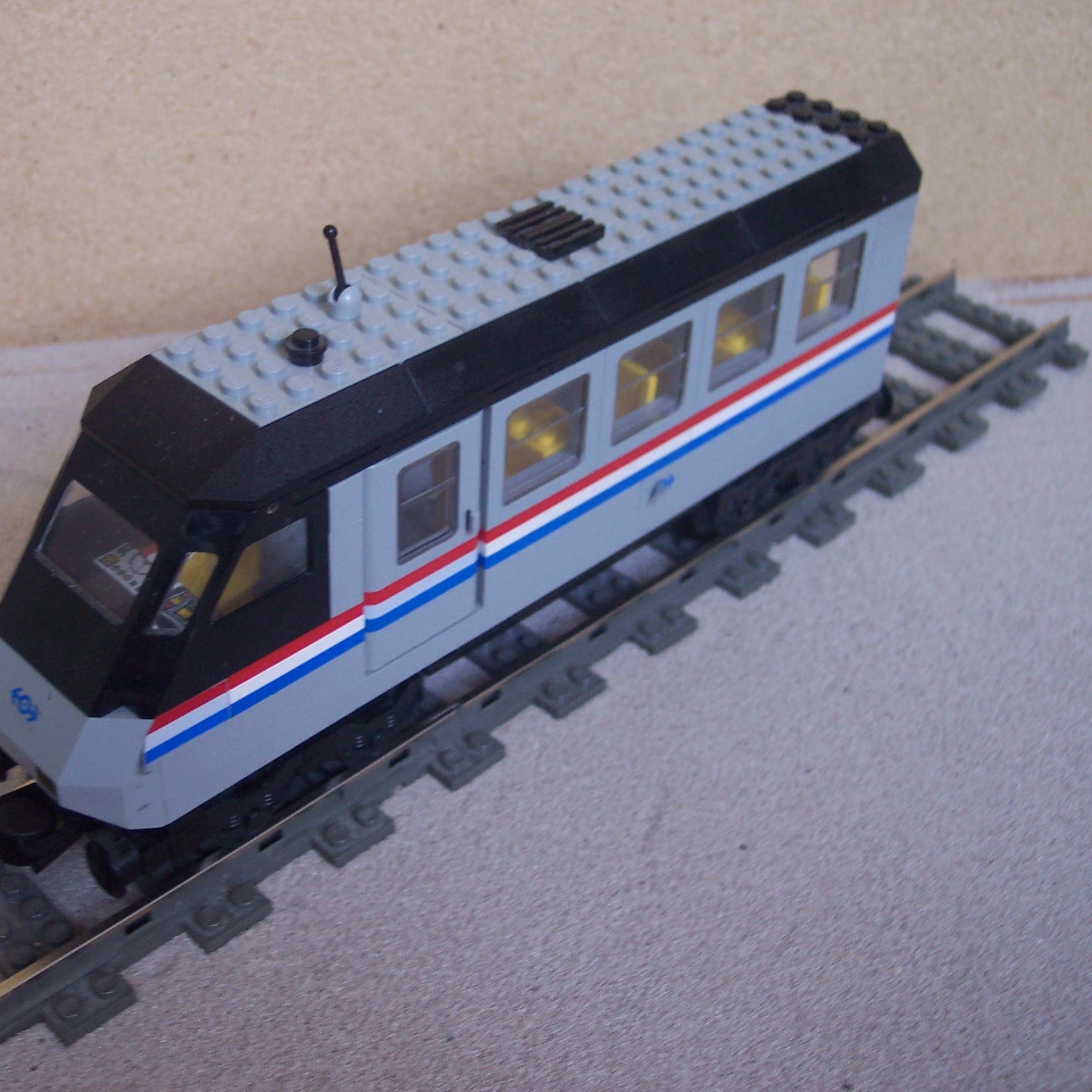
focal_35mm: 45
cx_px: 410
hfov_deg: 37.3
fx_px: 1606
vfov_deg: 37.6
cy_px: 547
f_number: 2.8
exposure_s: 1/30
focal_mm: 8
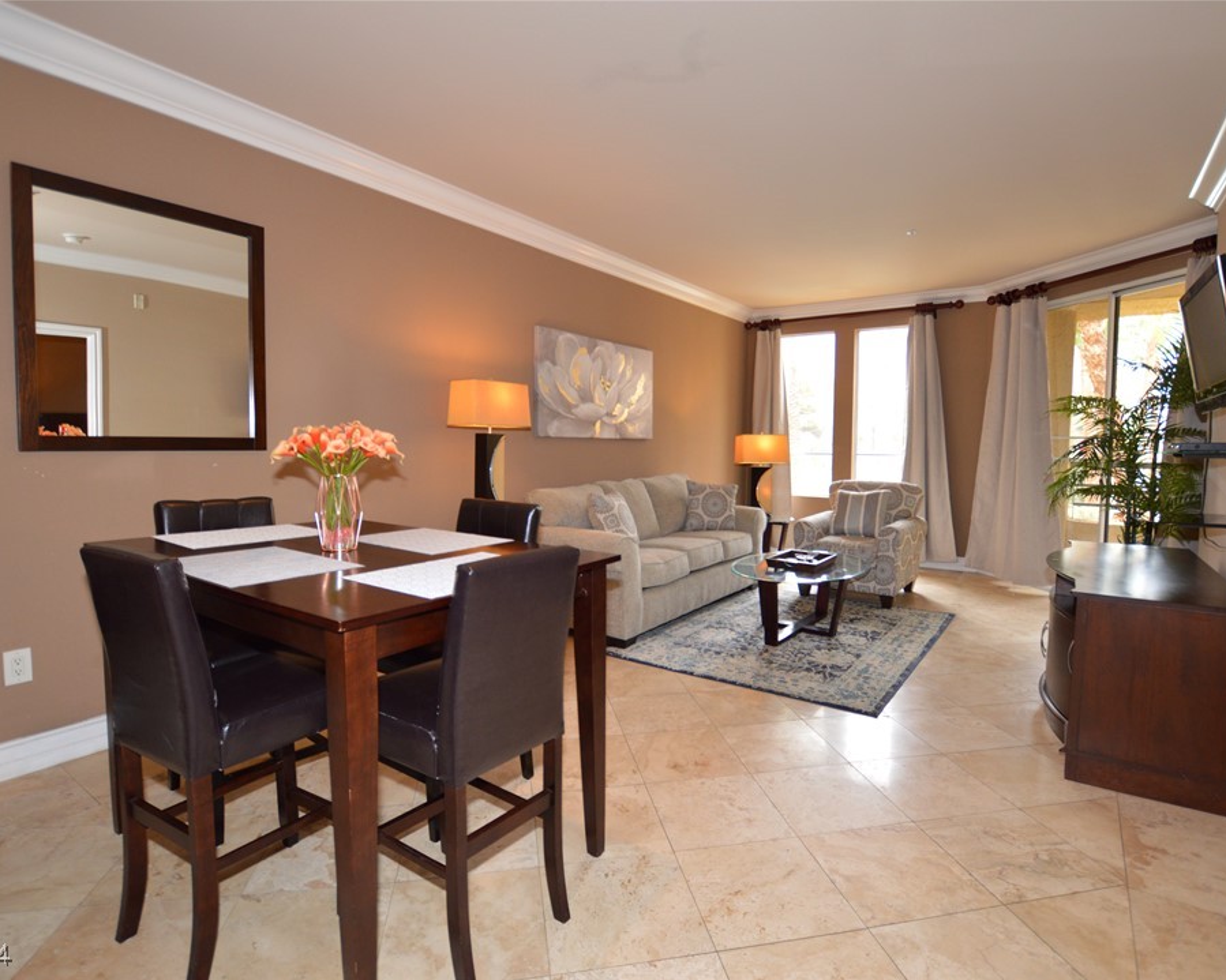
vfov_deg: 77.0
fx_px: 617
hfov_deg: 89.6
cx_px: 621
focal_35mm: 17
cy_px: 491
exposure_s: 1/60
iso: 400
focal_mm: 10
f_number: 3.5
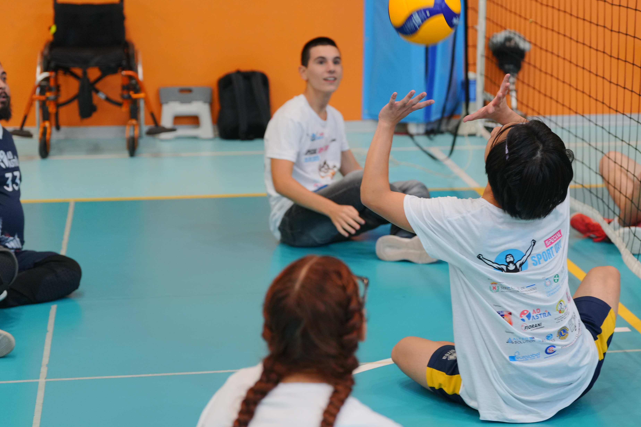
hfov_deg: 22.6
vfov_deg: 15.2
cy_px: 163
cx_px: 398
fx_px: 1602
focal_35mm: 90
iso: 800
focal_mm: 70
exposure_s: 1/320
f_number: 3.2
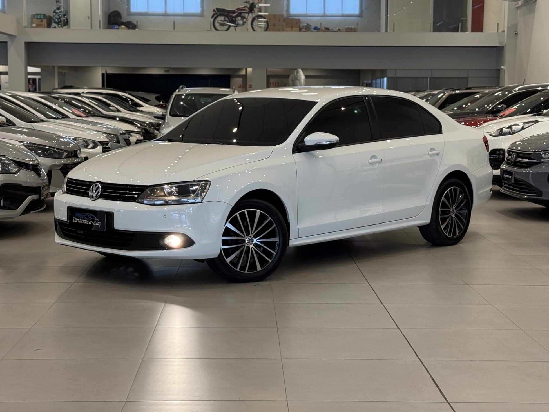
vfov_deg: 23.3
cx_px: 270
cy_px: 175
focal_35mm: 63
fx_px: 999
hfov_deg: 30.7
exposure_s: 1/60
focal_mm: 6.76
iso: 80
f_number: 1.78
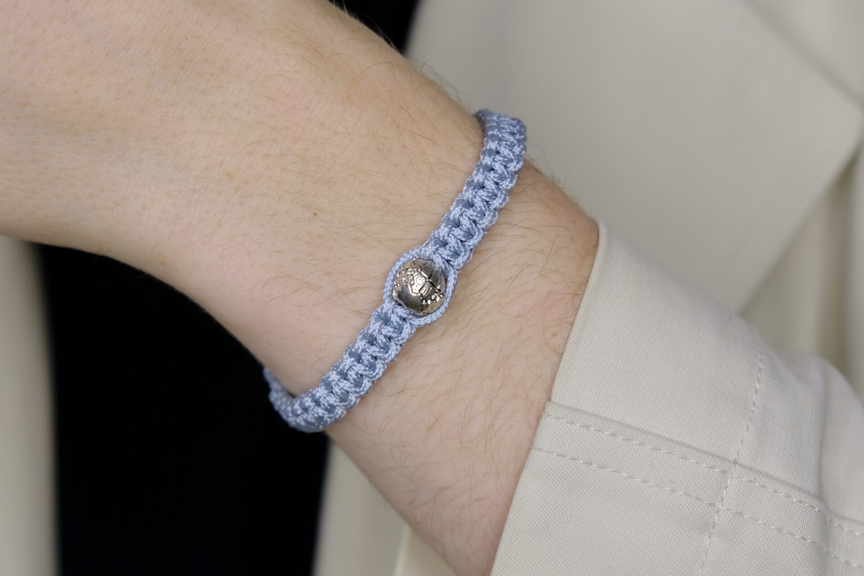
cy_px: 288
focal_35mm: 54
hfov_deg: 36.9
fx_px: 1296
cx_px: 432
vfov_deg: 25.1
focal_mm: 35.8
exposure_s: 1/60
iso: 320
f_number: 4
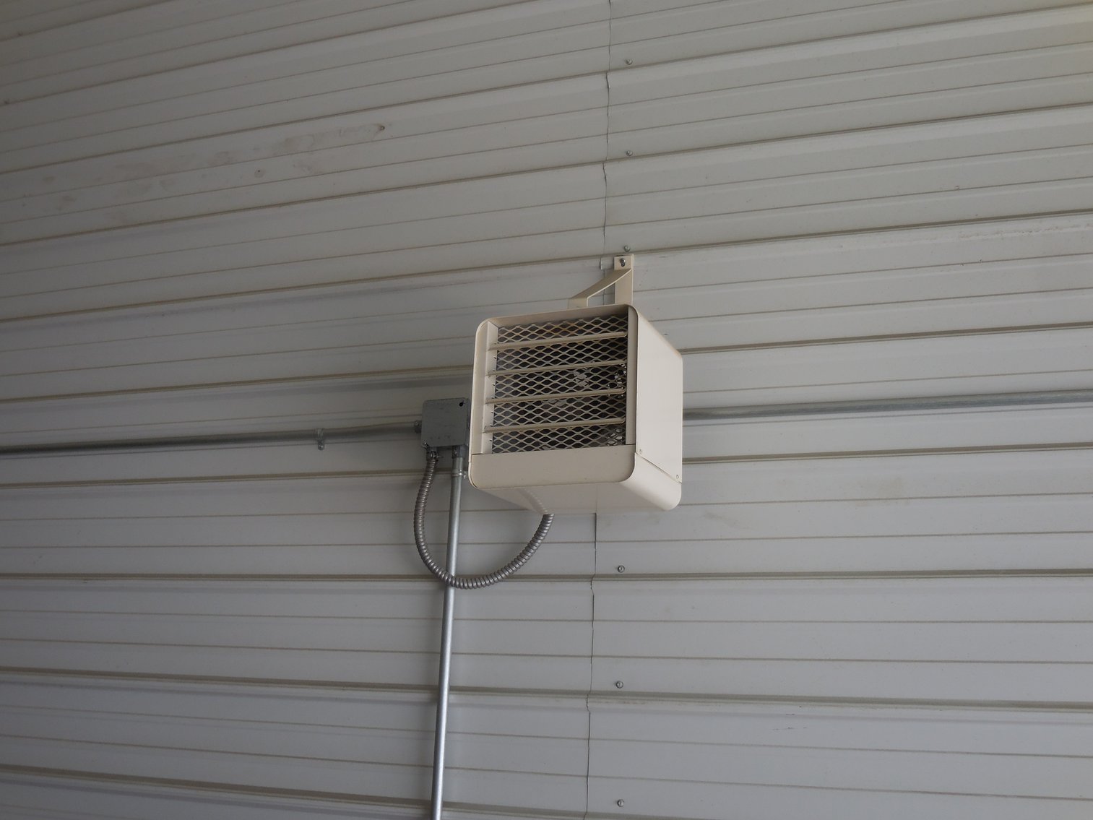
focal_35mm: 39
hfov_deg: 47.9
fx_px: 1232
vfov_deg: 36.8
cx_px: 546
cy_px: 410
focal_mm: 7
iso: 125
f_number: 3.9
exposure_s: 1/40
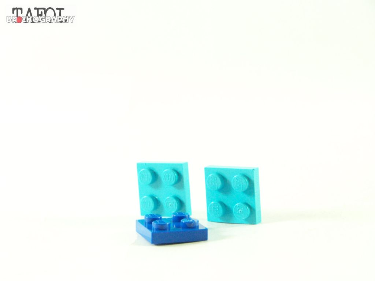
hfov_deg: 16.8
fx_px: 1267
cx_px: 188
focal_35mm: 117
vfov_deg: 12.7
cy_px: 140
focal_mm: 19.4
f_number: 3.6
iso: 400
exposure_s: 1/60
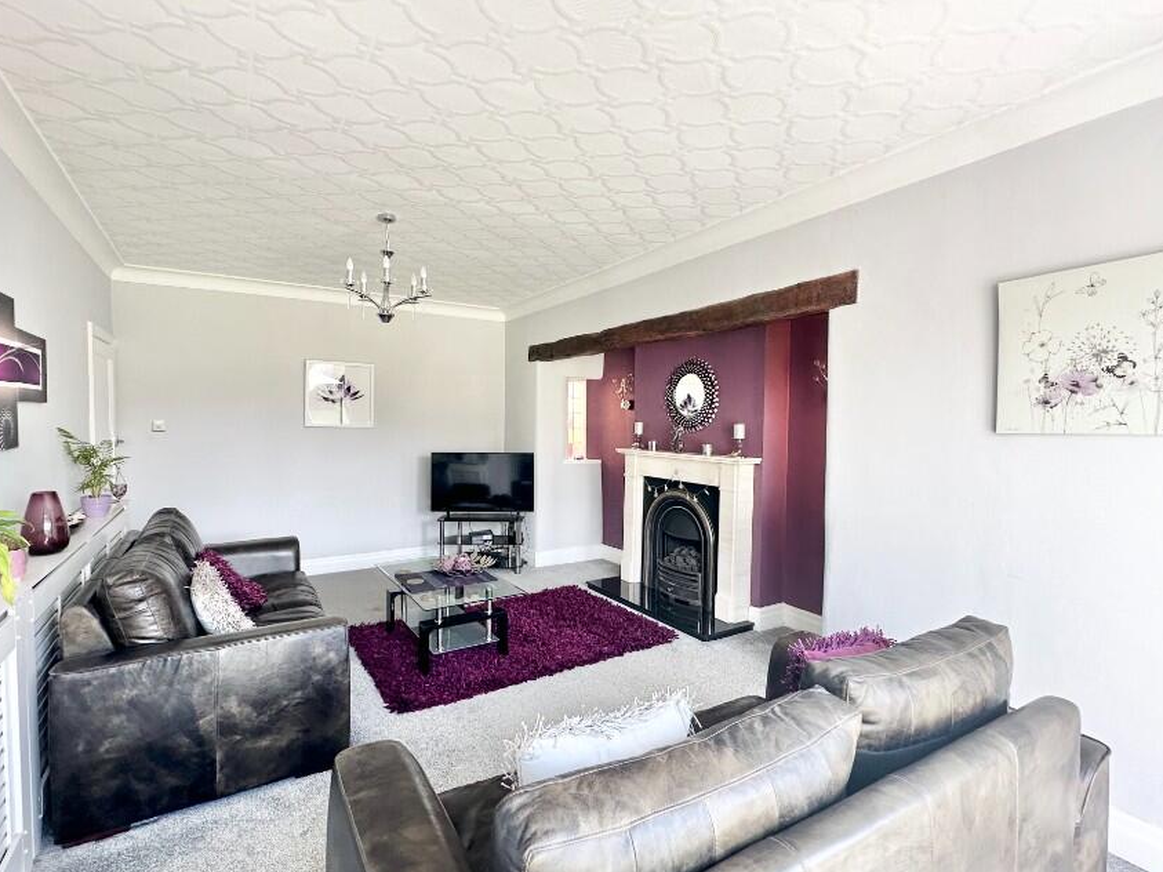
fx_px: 571
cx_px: 555
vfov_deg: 74.7
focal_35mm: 17
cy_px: 442
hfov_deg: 91.0
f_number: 2.2
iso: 100
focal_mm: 2.22
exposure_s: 1/99
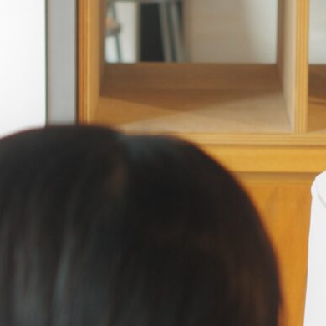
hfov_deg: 8.0
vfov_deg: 8.0
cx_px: 75
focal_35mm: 218
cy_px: 150
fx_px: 2323
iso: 125
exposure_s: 1/40
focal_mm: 26
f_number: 2.8
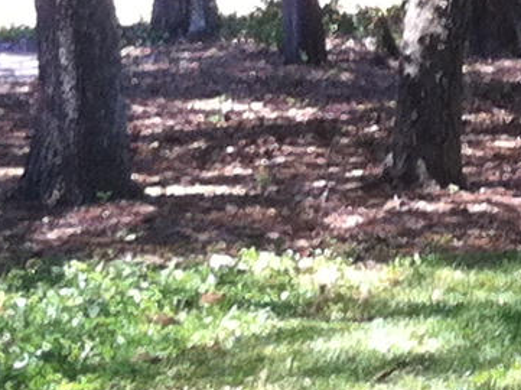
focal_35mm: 251
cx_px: 1287
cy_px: -121
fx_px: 3774
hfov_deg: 7.4
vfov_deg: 5.9
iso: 80
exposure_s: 1/120
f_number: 2.8
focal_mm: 3.85
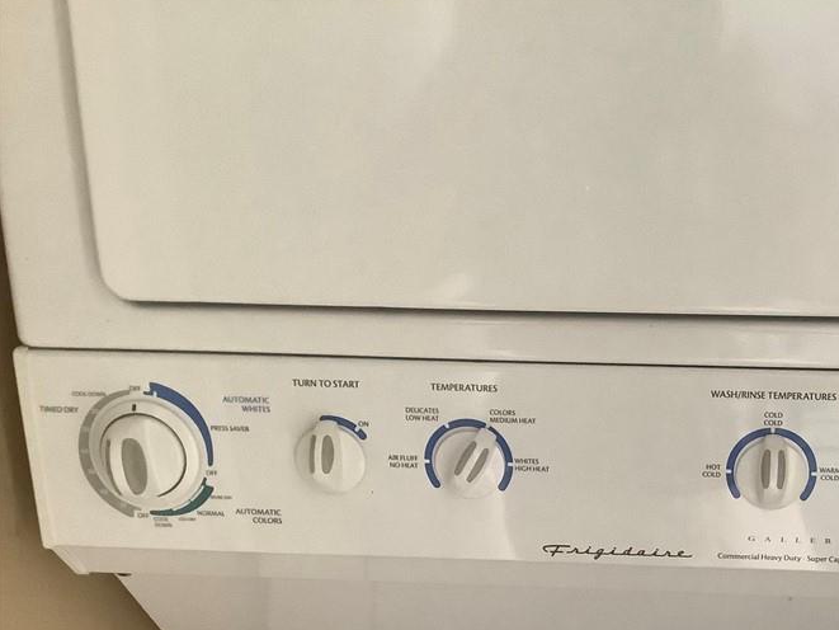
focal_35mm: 48
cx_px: 647
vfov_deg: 29.8
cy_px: 479
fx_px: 1164
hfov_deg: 38.4
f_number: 2.4
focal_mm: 3.3
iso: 400
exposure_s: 1/60
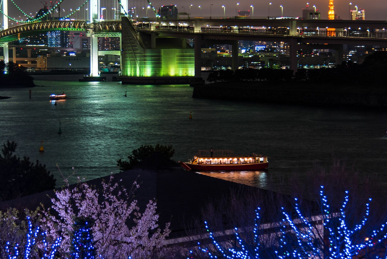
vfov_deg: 14.0
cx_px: 114
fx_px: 1054
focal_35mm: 98
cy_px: 109
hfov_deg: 20.7
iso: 200
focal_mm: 62
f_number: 4
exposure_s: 1/1.67
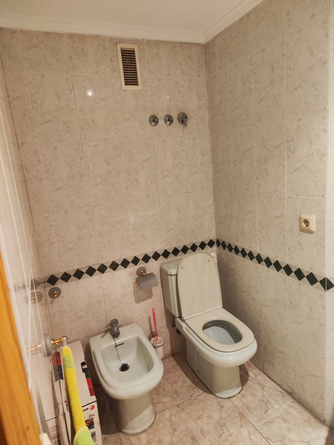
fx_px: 296
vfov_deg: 73.9
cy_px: 222
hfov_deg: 58.9
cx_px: 167
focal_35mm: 23
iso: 721
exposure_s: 1/50
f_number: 1.8
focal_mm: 5.4
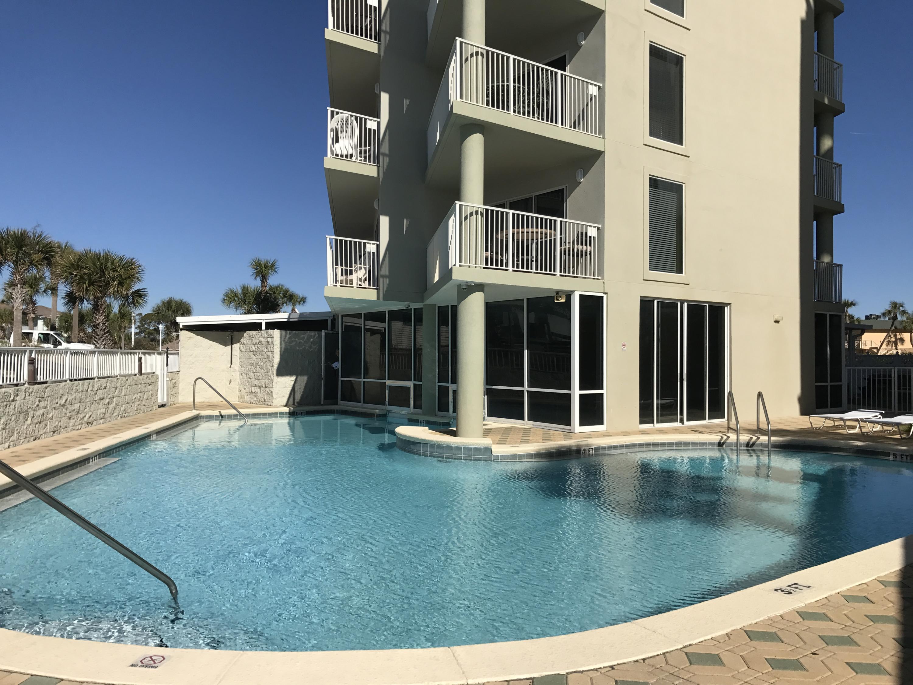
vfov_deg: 49.7
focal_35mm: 28
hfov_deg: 63.4
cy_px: 342
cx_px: 456
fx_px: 739
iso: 20
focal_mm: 3.99
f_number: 1.8
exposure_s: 1/5051
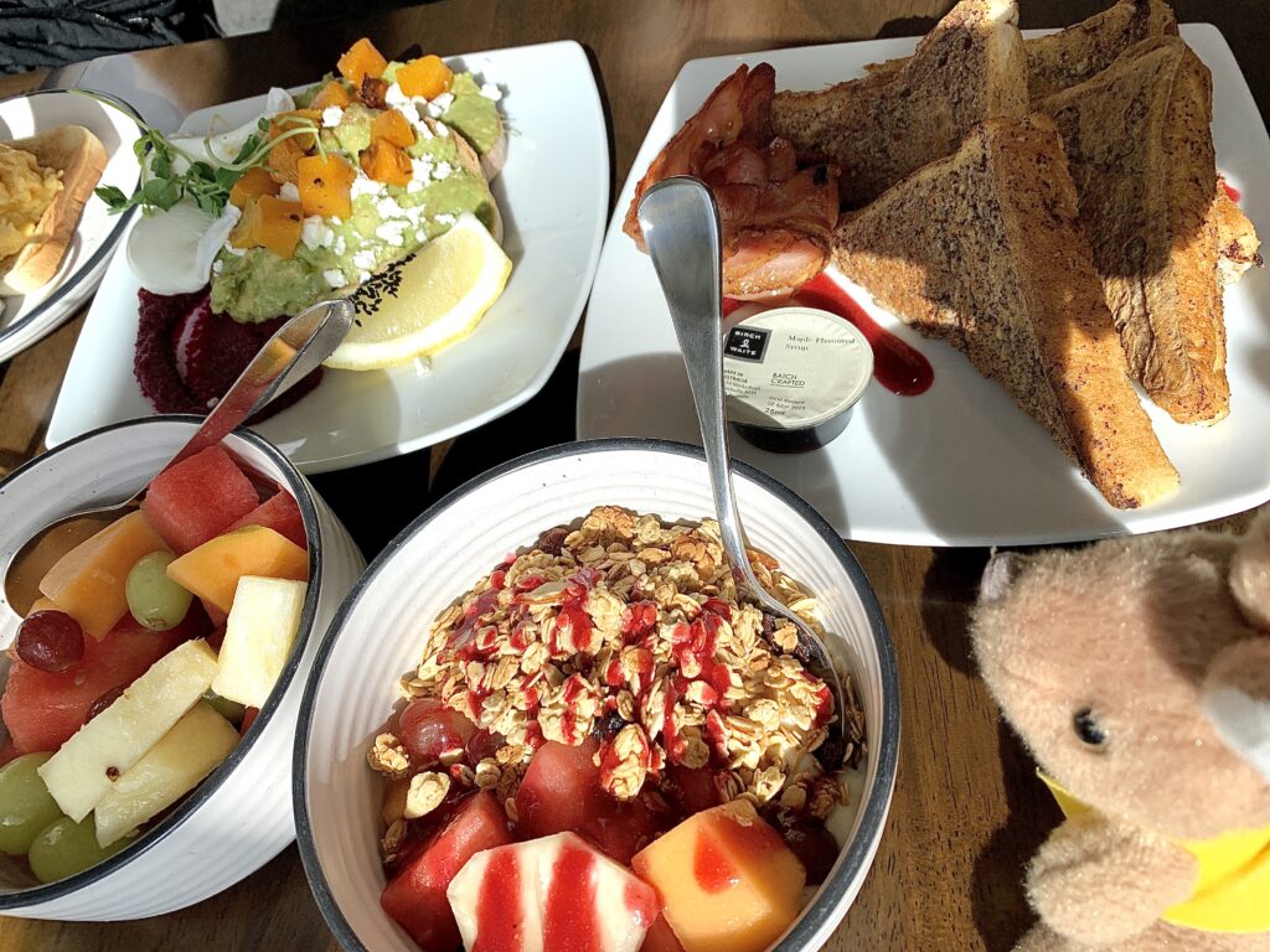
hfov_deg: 67.3
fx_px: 954
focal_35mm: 26
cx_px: 635
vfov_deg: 53.1
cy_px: 476
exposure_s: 1/945
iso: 25
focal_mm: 4.25
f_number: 1.8
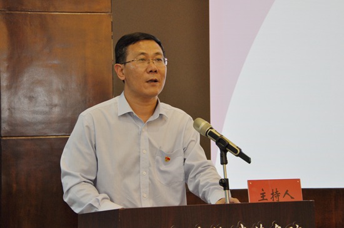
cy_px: 114
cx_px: 172
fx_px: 887
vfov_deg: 14.6
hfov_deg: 22.0
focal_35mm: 93
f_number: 5.3
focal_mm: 62
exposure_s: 1/60
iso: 640
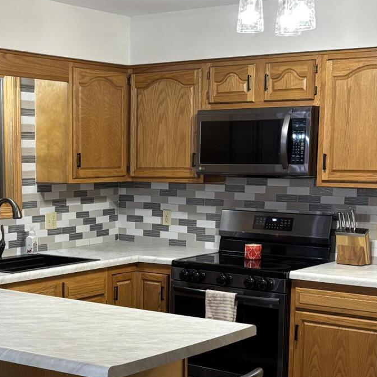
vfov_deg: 25.2
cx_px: 94
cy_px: 264
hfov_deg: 25.1
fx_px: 838
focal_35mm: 68
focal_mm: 5.96
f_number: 1.6
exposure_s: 1/60
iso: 200
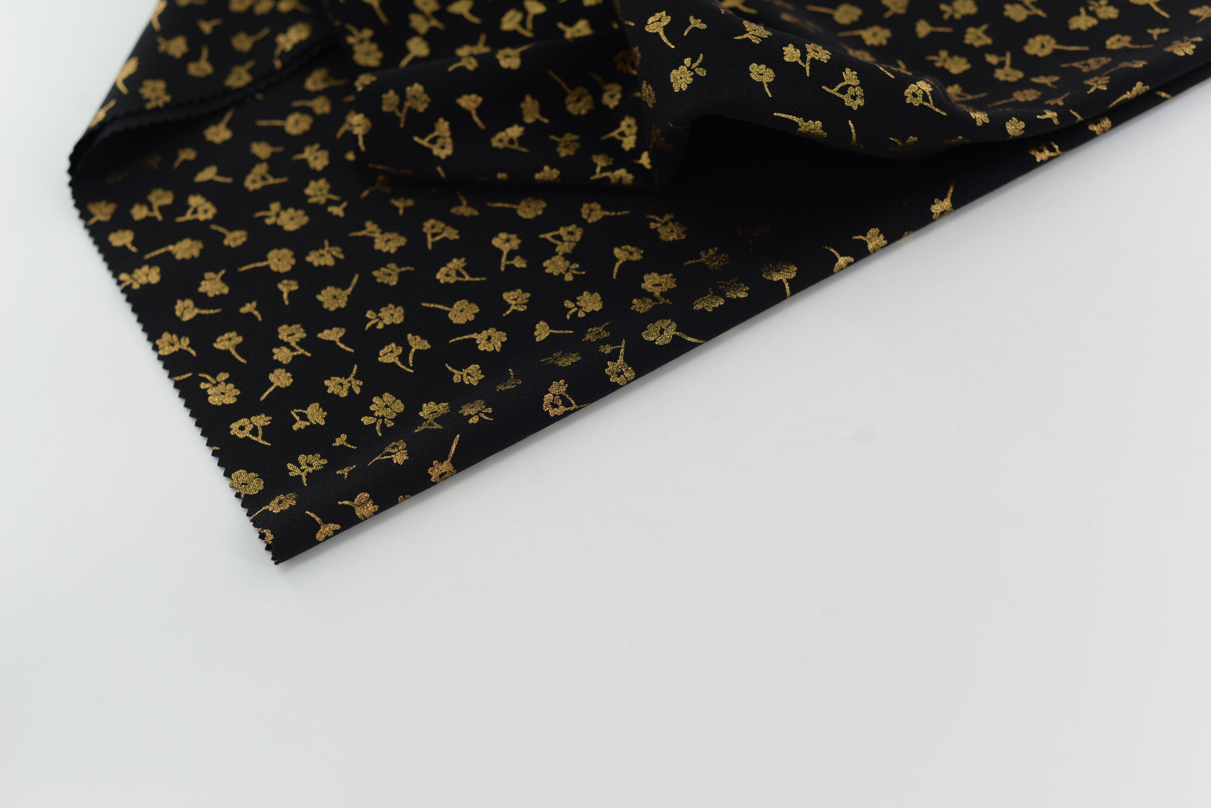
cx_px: 606
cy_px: 404
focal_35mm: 50
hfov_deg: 39.6
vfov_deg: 27.0
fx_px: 1683
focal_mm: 50
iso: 100
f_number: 4
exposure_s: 1/125
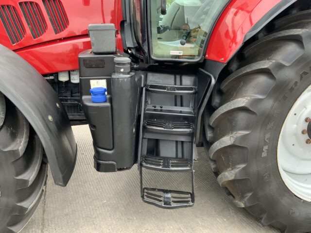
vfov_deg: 48.2
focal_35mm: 29
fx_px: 261
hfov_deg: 61.7
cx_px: 156
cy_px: 116
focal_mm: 3
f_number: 1.8
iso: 80
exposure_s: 1/60
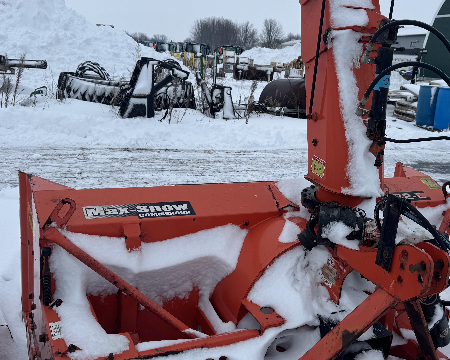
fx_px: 546
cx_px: 279
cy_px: 185
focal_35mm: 41
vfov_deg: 36.5
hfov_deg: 44.4
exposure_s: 1/2331
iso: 80
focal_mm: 6.76
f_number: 1.78
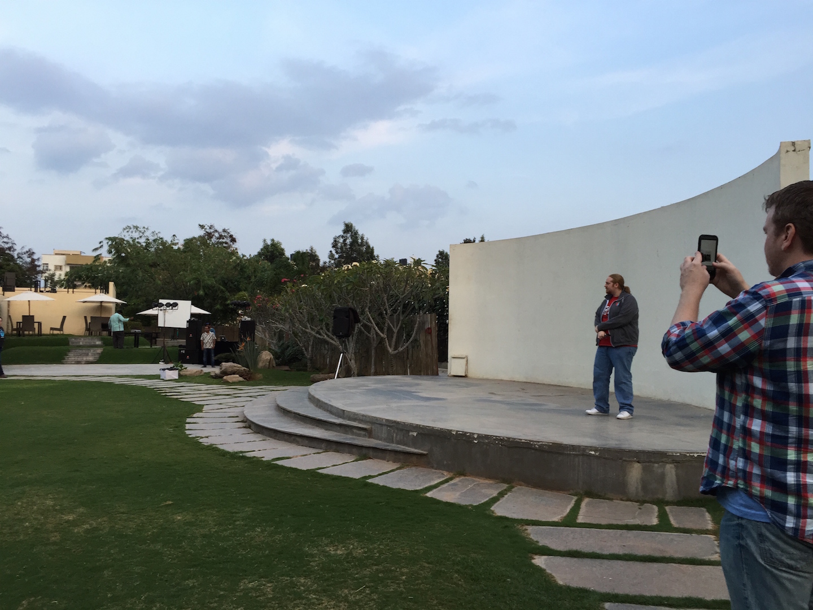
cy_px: 305
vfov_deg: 48.2
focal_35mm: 29
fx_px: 681
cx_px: 406
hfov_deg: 61.7
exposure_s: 1/120
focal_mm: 4.15
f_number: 2.2
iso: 50
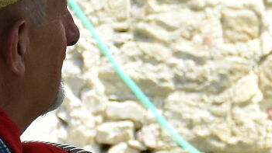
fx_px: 4660
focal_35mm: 646
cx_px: 434
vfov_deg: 1.9
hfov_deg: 3.3
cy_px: 54
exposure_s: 1/500
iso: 500
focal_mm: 60
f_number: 8
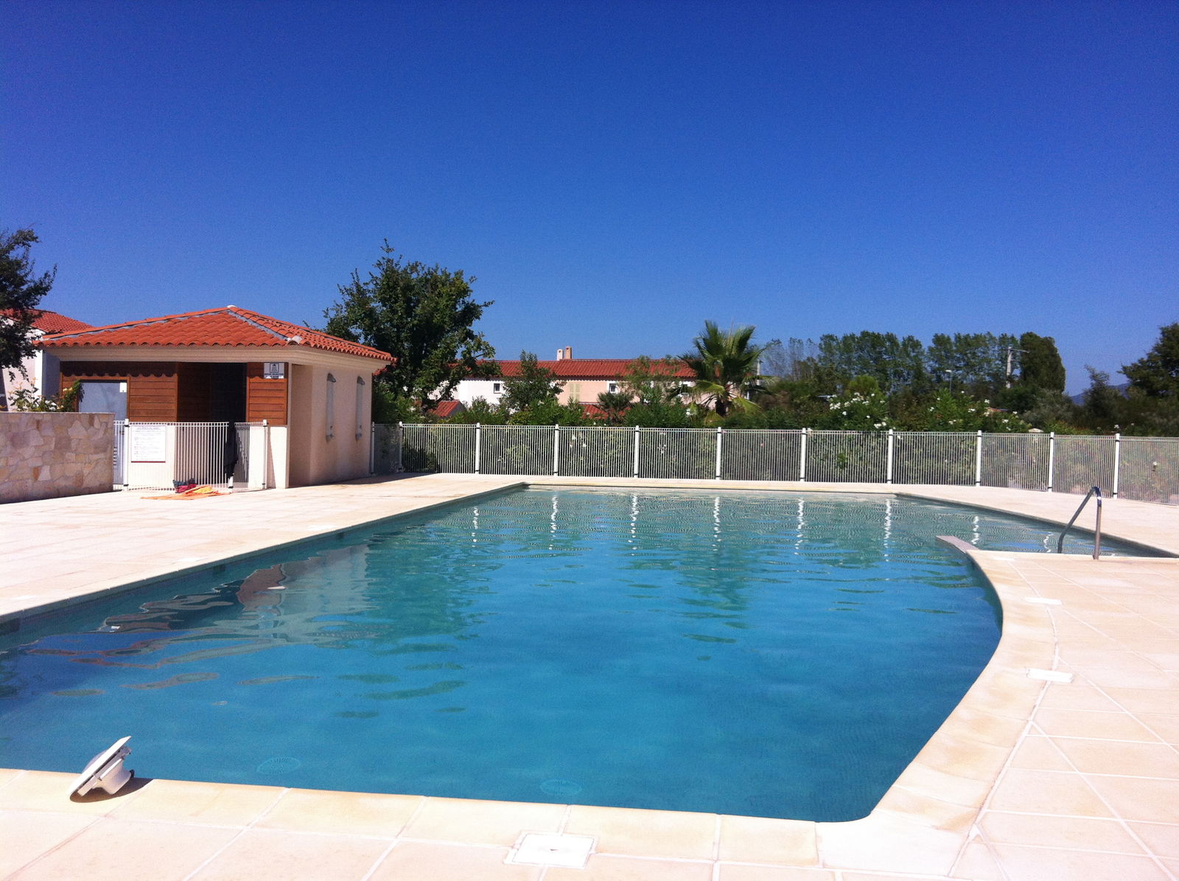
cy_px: 440
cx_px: 590
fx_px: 1190
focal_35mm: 35
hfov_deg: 52.7
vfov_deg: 40.6
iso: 80
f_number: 2.8
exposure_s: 1/3016
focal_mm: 3.85
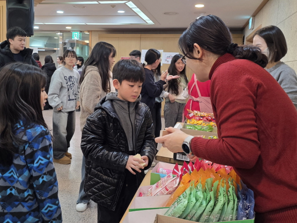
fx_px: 197
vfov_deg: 58.9
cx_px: 148
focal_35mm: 23
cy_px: 112
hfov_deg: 73.9
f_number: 1.7
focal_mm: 6.25
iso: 200
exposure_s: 1/120
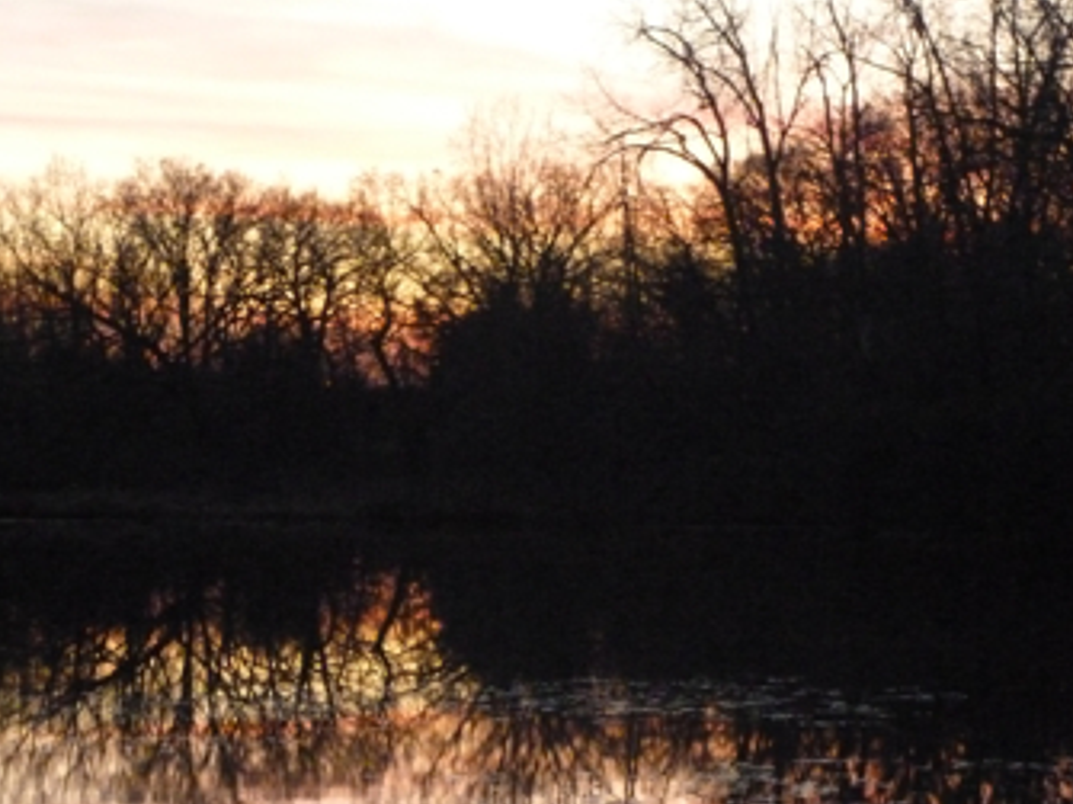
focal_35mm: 132
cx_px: 682
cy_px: 766
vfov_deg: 11.1
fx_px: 4090
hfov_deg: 14.9
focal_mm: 12.4
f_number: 4.3
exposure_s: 1/15
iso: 1000
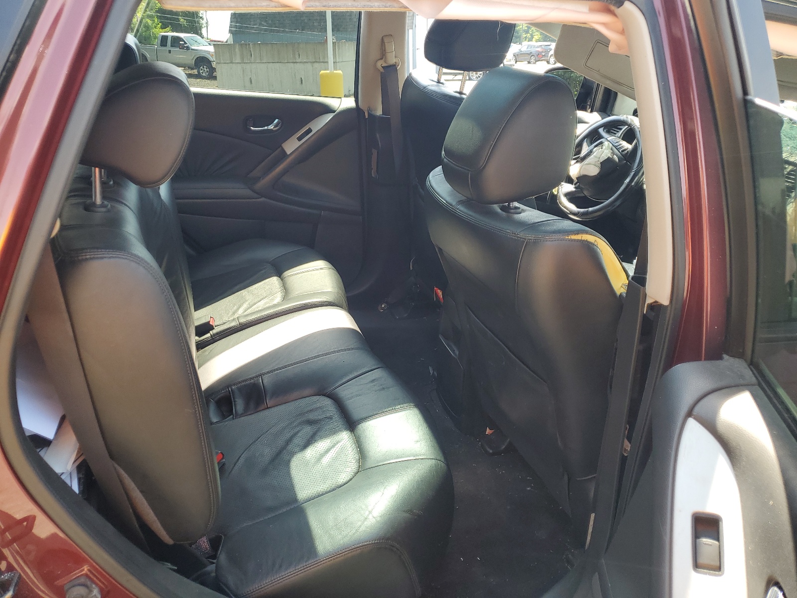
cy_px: 299
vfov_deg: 53.1
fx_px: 599
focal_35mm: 26
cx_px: 398
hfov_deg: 67.3
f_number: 1.5
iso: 50
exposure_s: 1/227
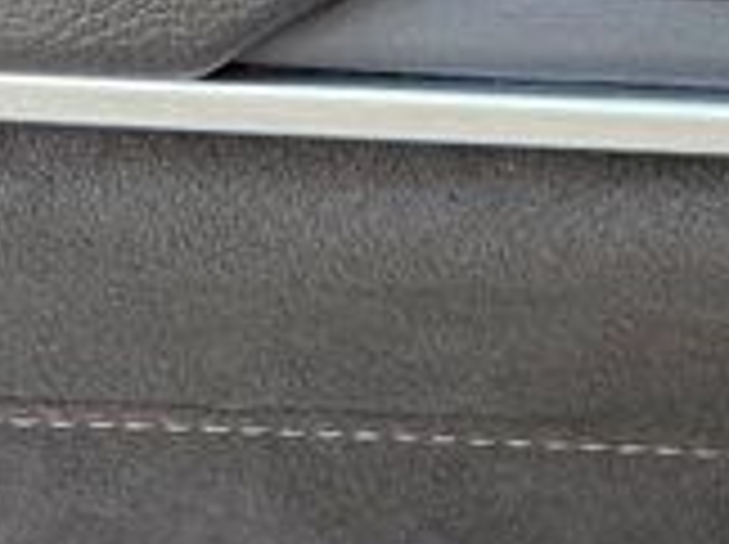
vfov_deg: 9.7
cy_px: 566
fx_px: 3196
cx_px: 1899
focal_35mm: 152
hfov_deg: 10.6
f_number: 1.78
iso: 100
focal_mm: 6.76
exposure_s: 1/318
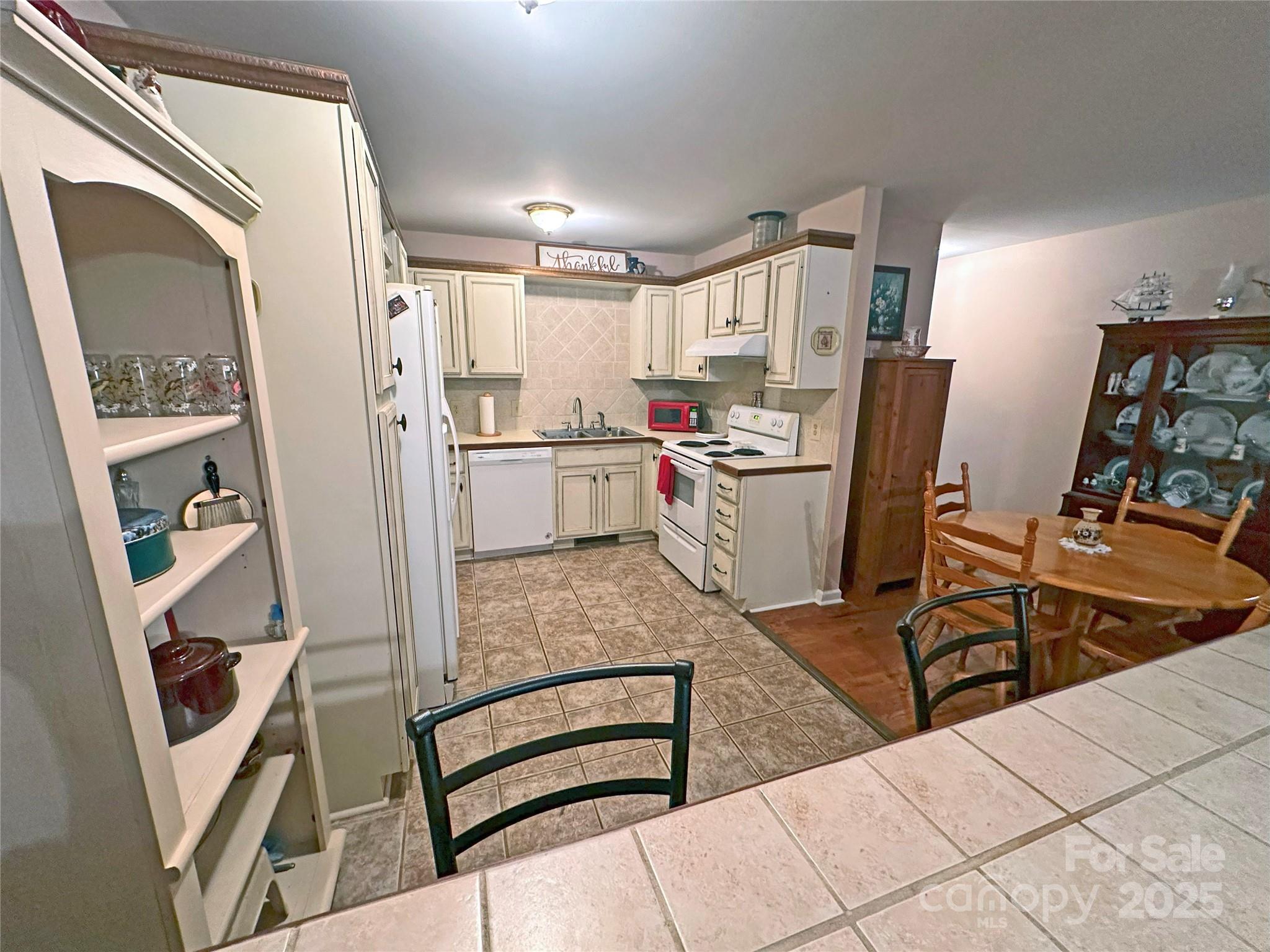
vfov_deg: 85.7
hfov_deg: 102.1
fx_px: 514
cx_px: 635
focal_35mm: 14
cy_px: 476
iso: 640
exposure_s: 1/60
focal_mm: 2.22
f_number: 2.2
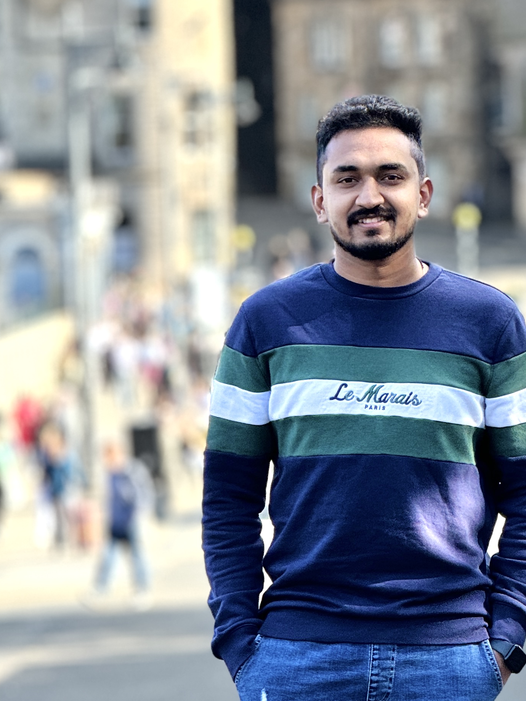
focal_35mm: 263
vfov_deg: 7.5
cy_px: 502
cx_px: 352
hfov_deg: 5.6
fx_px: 5328
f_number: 2.8
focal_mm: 15.66
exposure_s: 1/325
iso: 50
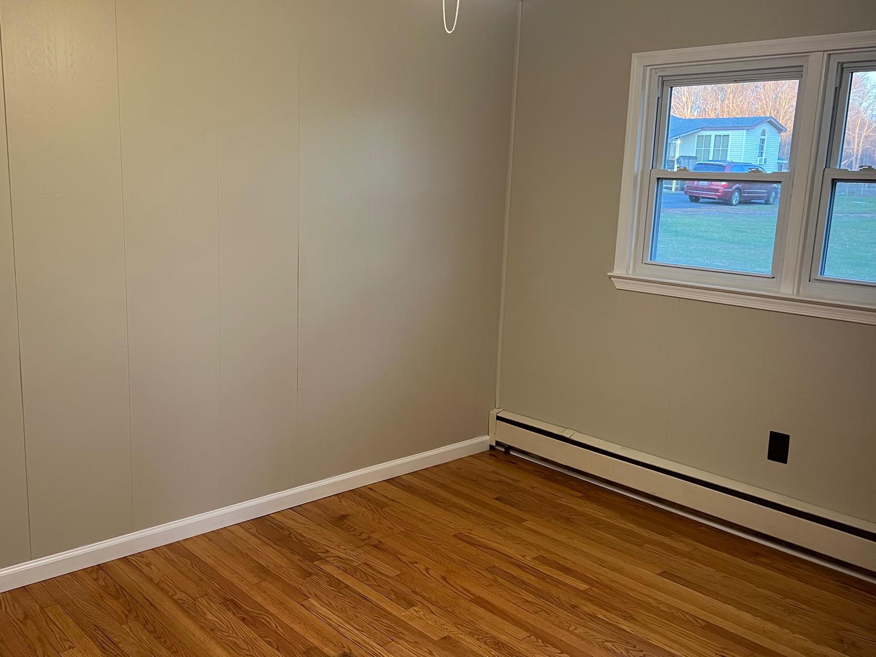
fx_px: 861
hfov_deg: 53.7
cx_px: 361
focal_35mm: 34
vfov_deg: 41.8
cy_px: 327
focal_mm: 5.7
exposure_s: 1/60
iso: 125
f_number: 1.5
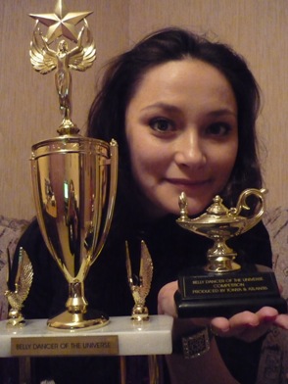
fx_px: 366
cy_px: 192
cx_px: 144
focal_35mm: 33
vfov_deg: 55.4
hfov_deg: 42.9
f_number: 2.8
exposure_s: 1/40
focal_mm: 5.5
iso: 1600
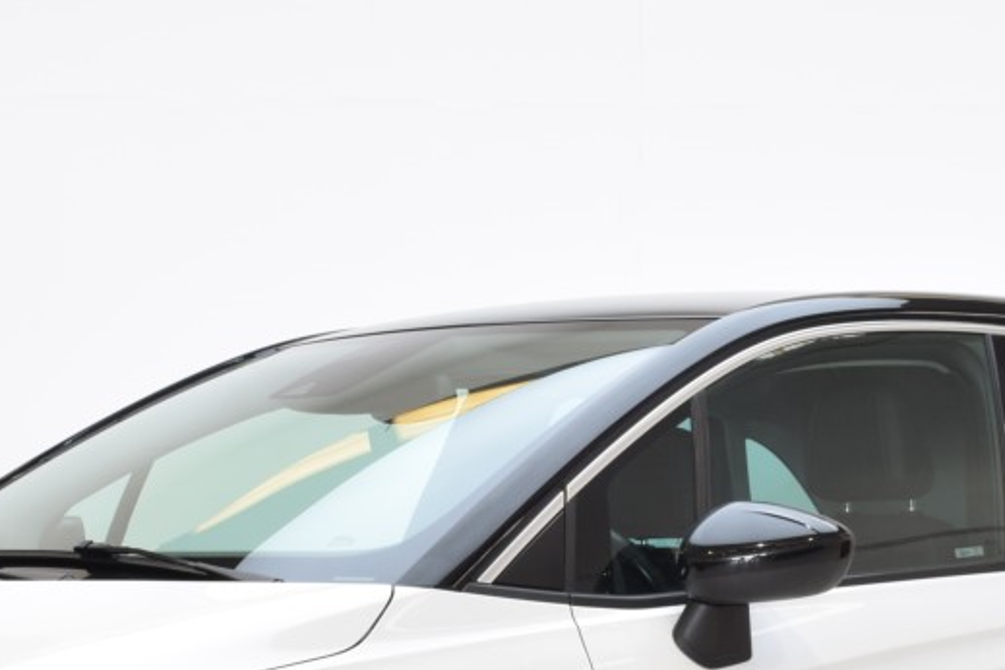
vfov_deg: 10.1
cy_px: 649
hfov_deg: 15.2
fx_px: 3753
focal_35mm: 134
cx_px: 618
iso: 100
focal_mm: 31
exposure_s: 1/3
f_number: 11
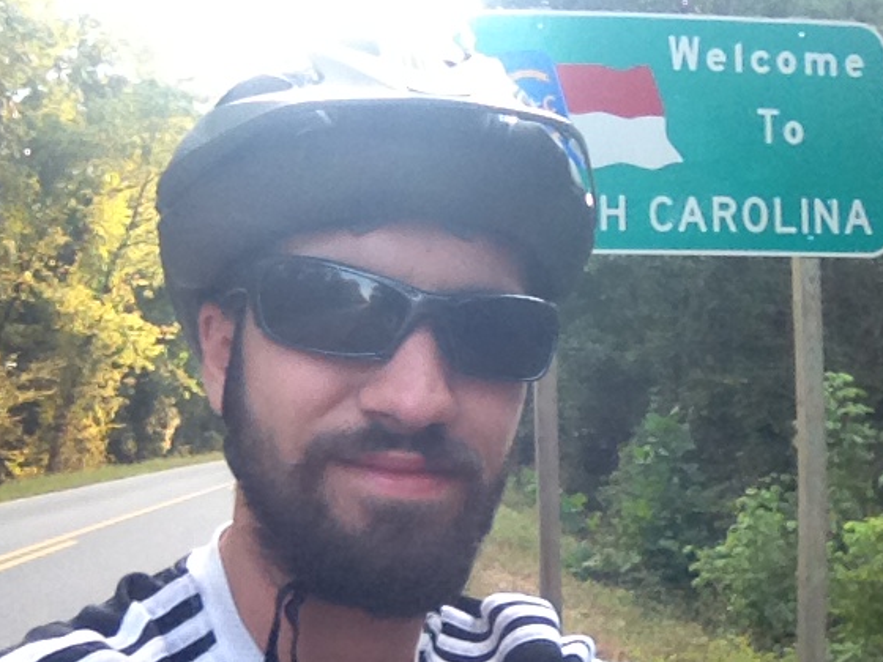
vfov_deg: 35.9
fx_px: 1020
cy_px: 366
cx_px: 476
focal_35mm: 40
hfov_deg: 46.8
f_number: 2.4
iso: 250
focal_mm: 1.85
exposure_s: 1/134
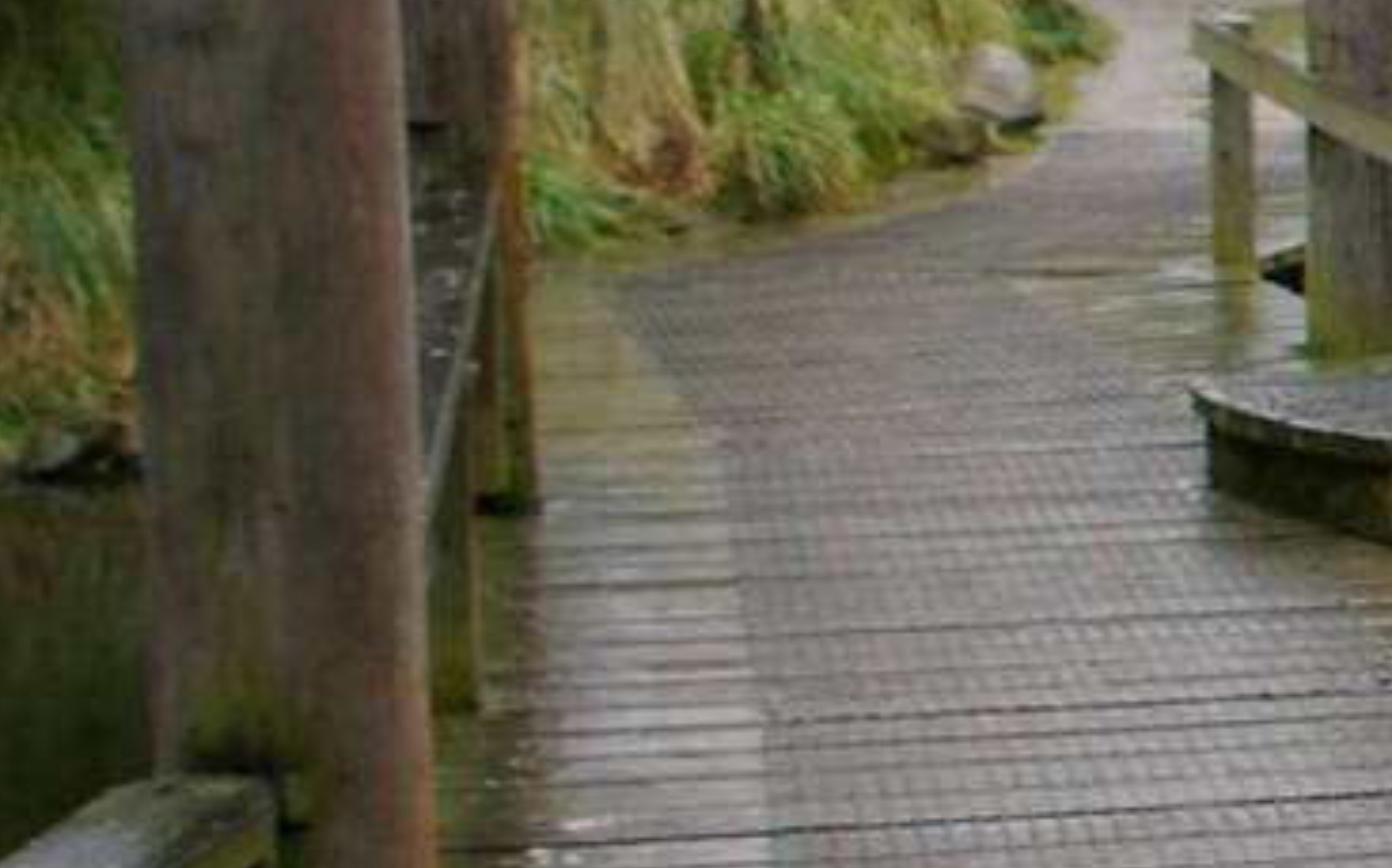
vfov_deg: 10.9
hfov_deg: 15.5
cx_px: 2306
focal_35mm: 120
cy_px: 227
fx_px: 4550
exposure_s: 1/90
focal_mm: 18
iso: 400
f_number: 8
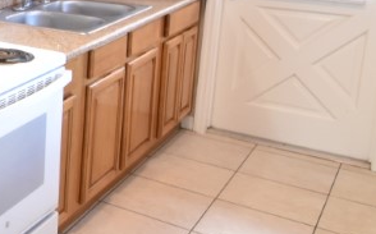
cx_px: -141
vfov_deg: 20.9
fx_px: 614
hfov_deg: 27.2
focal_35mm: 60
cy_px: 5
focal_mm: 10
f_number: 3.5
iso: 800
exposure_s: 1/20
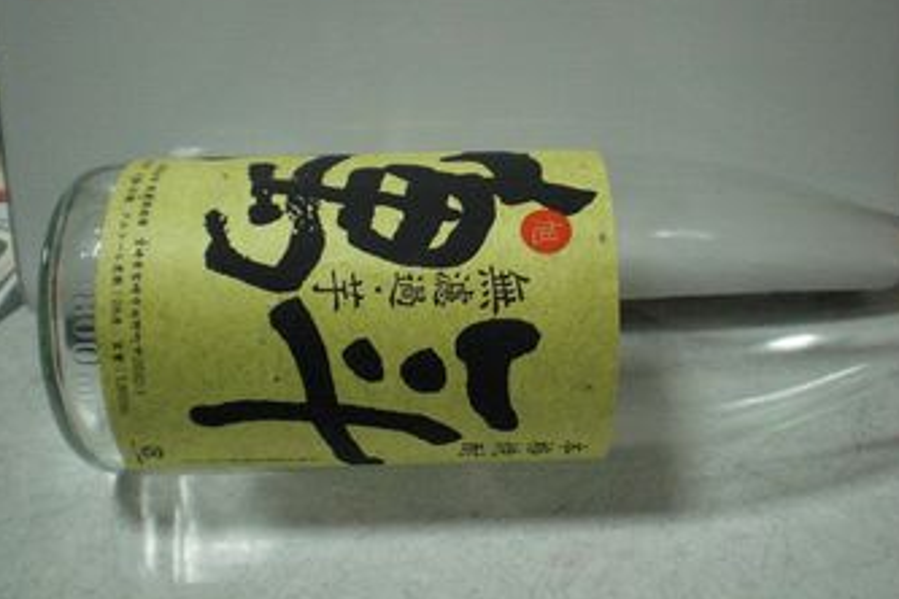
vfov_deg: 32.6
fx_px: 1024
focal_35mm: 41
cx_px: 452
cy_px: 306
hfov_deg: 47.4
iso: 800
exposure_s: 1/100
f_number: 3.1
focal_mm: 6.3
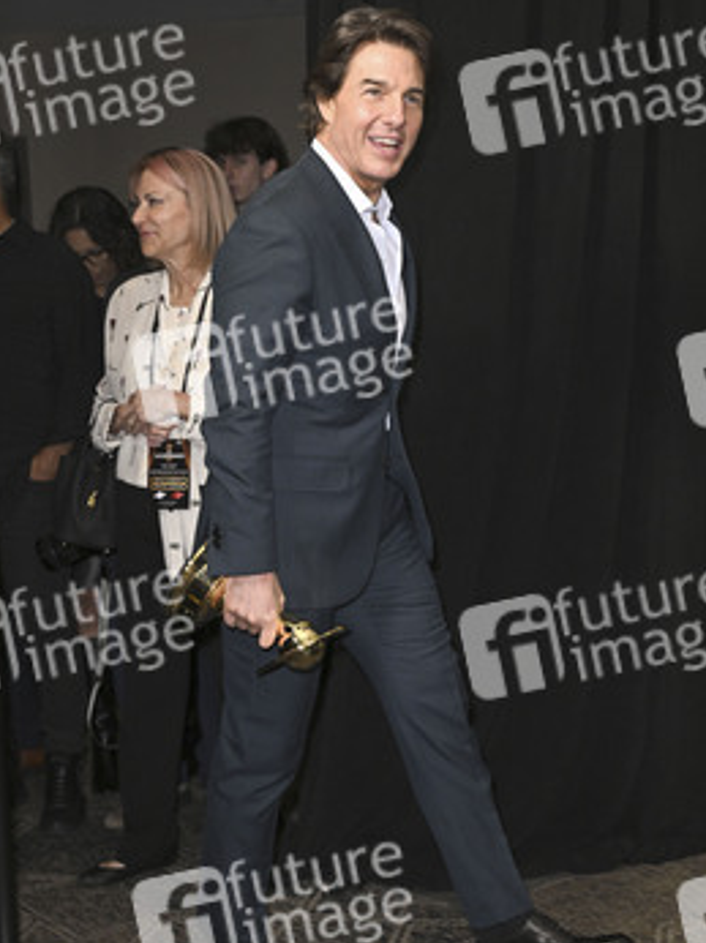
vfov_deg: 38.2
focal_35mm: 50
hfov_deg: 29.1
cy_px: 499
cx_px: 352
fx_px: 1361
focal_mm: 45
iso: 2000
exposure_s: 1/320
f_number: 5.6
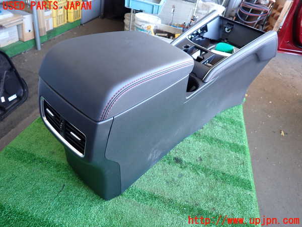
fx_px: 218
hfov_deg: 69.4
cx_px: 151
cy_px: 114
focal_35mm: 25
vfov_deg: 54.9
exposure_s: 1/40
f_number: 2
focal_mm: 4.5
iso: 200
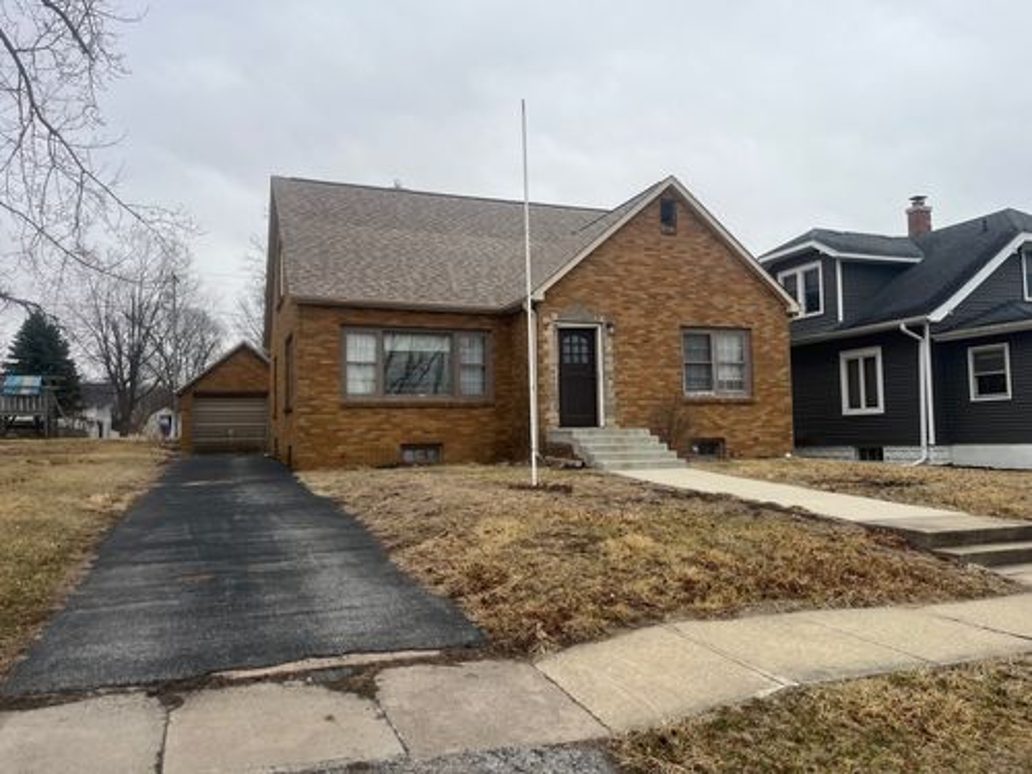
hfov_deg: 67.3
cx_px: 516
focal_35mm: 26
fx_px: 775
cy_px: 387
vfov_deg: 53.1
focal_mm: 5.1
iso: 50
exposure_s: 1/1199
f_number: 1.6
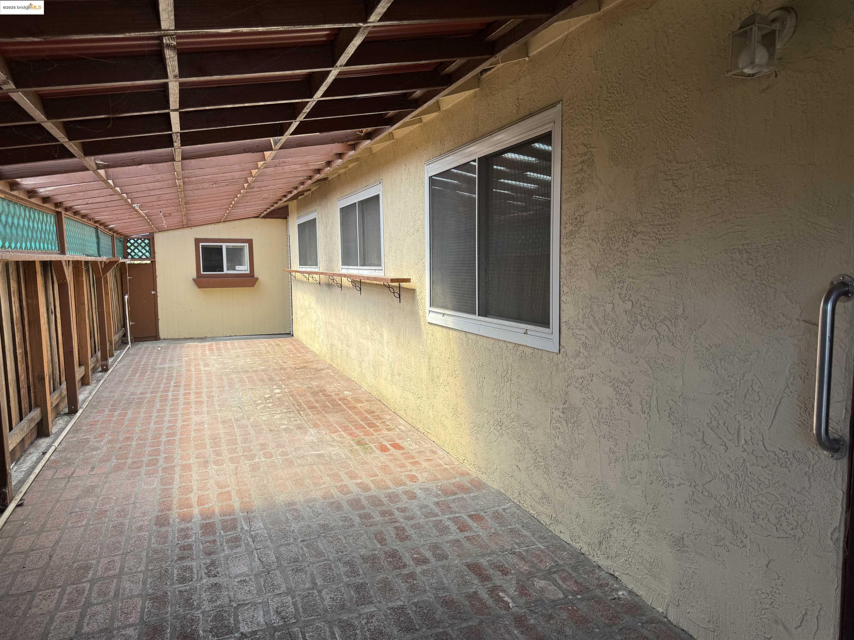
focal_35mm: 24
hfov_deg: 71.6
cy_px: 320
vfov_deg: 56.8
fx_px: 592
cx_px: 427
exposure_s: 1/693
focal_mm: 6.76
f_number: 1.78
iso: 80
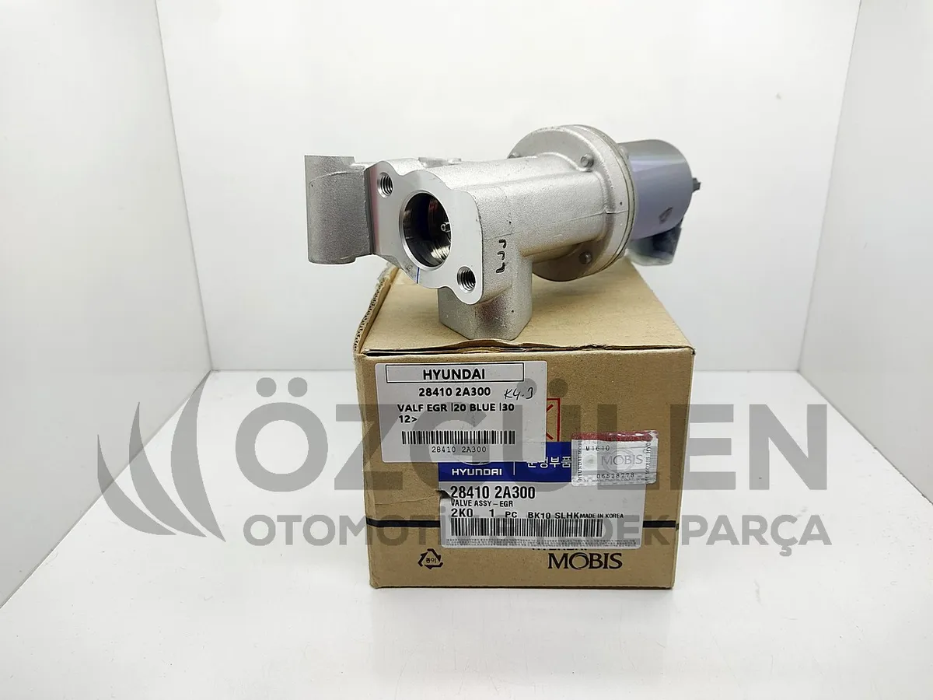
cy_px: 350
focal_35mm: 26
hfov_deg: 67.3
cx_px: 466
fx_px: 701
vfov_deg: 53.1
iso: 100
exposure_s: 1/108
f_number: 1.79
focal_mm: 4.74
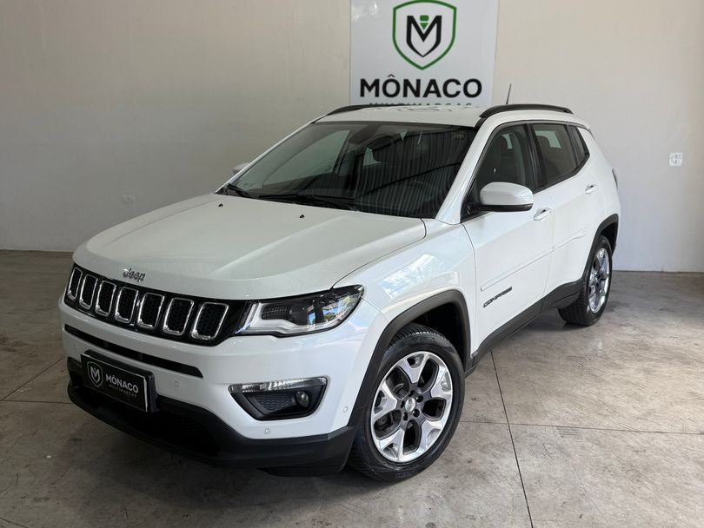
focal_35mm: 24
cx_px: 352
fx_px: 488
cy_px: 264
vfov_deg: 56.8
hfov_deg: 71.6
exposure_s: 1/187
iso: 64
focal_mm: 6.76
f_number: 1.78
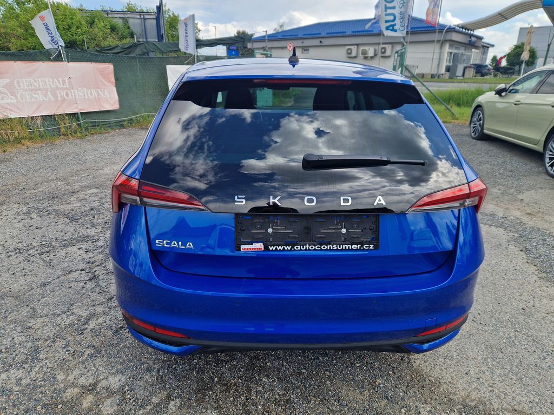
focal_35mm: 23
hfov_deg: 73.9
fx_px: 368
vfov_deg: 58.9
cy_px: 208
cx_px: 277
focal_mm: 5.4
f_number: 1.8
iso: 50
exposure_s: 1/684
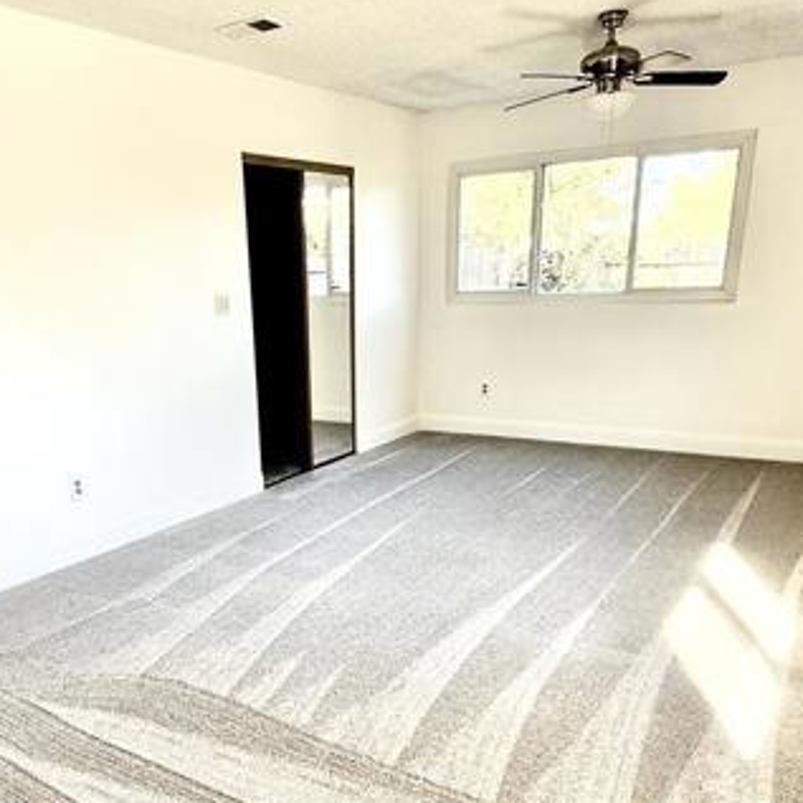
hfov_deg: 61.1
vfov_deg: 53.2
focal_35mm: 25
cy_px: 755
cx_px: 253
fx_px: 656
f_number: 2.2
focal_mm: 2.22
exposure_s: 1/99
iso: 100
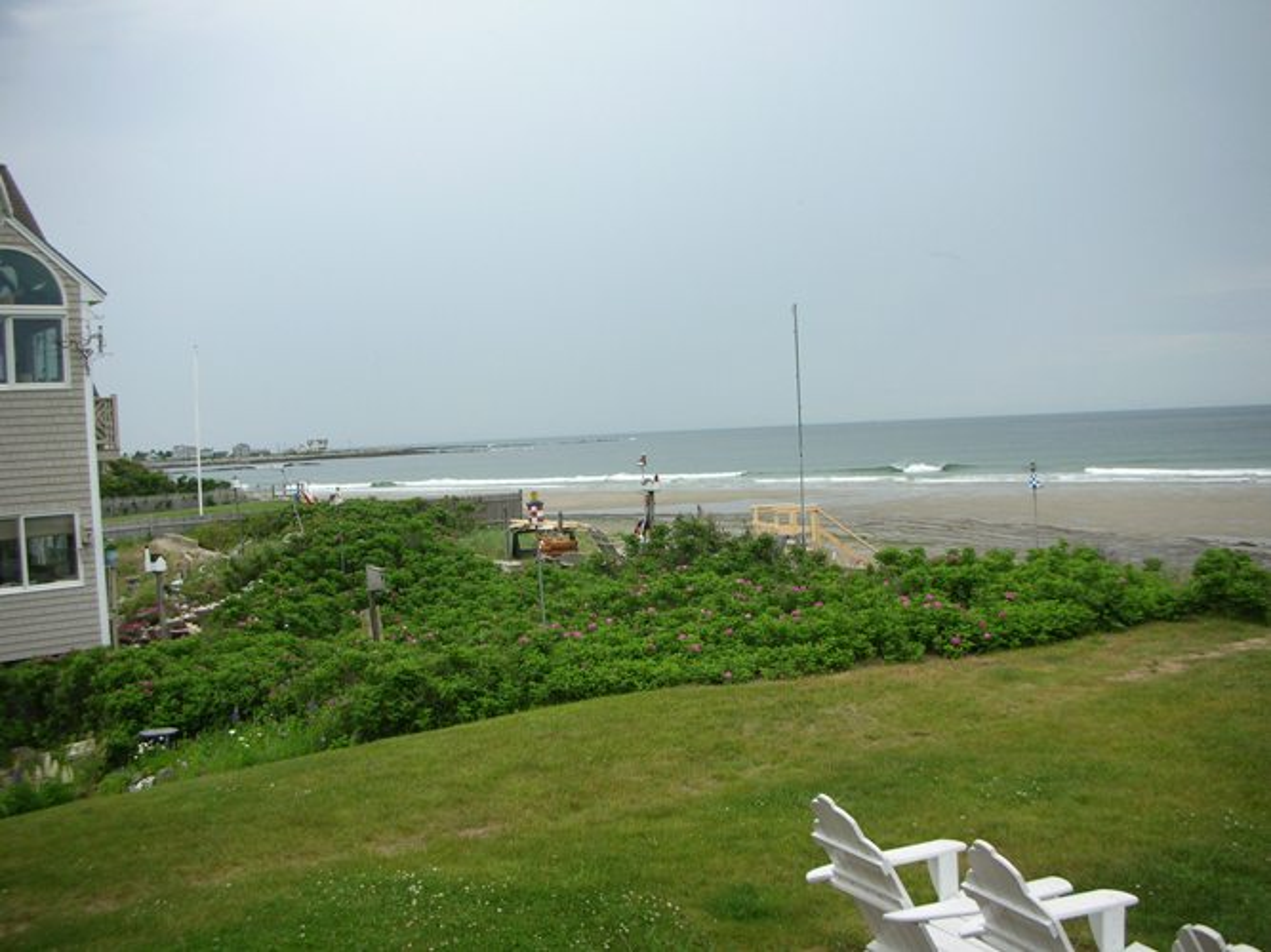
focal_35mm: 35
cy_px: 476
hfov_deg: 52.6
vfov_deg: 40.7
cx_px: 636
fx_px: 1285
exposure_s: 1/55.7
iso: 50
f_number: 8.5
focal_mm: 5.8
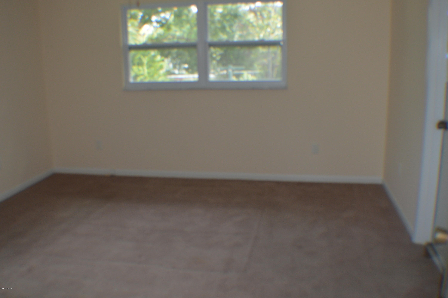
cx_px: 224
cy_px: 149
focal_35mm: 39
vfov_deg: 34.1
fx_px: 485
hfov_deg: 49.6
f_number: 4.2
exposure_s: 1/60
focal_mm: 26
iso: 560
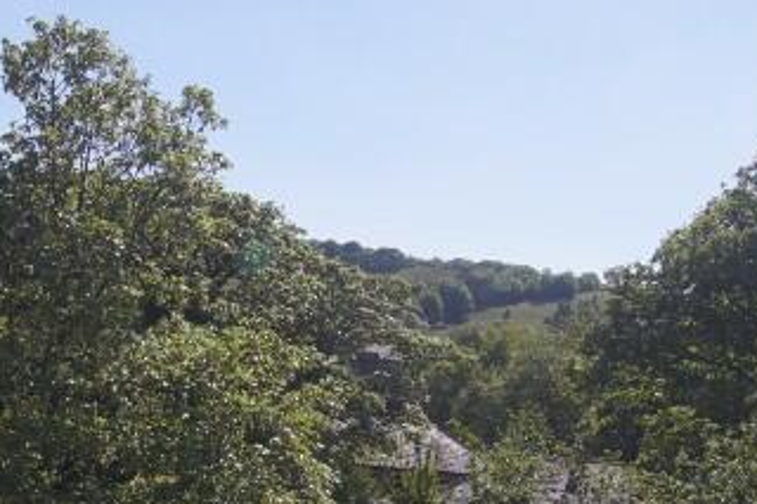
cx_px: 185
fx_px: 1009
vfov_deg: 28.0
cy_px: 259
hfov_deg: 39.9
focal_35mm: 48
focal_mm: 10
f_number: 9
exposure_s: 1/200
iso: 100
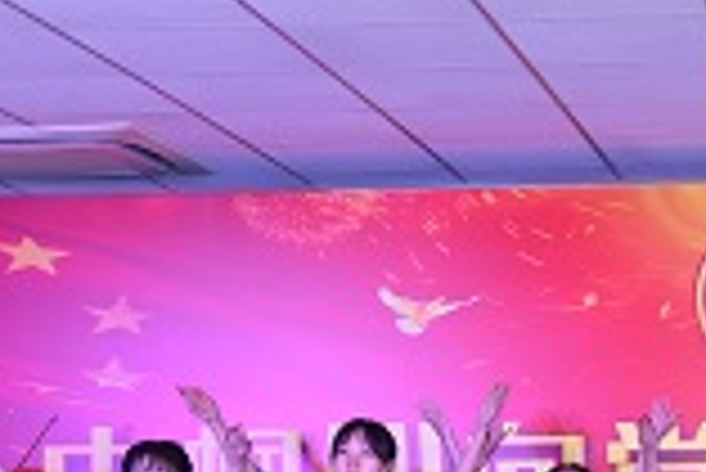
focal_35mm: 117
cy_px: 465
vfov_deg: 11.6
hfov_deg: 17.2
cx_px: 652
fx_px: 2297
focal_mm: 46
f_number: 4.5
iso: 800
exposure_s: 1/80
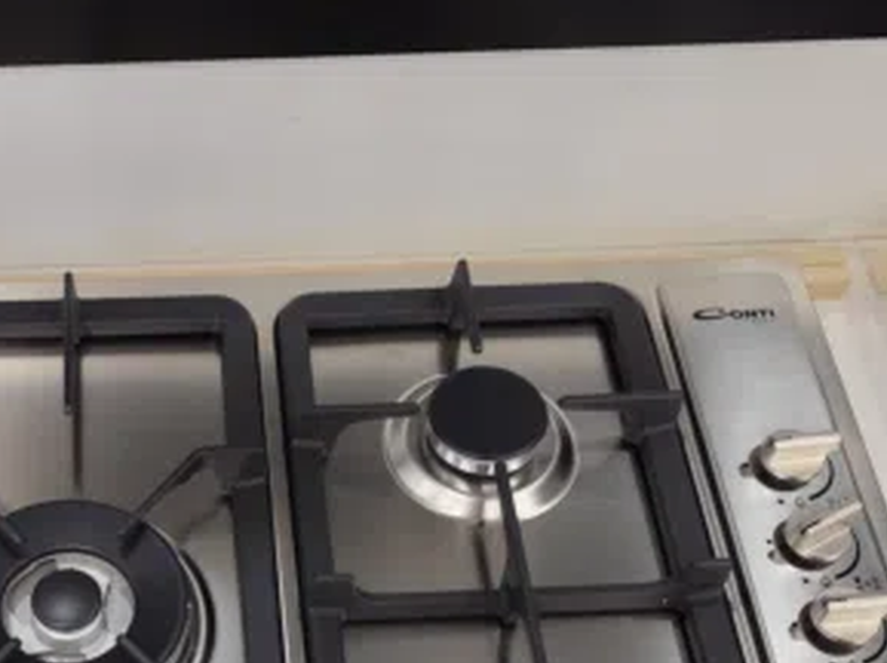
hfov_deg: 36.3
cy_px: 595
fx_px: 1305
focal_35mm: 51
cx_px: 178
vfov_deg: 27.5
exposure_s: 1/50
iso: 640
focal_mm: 6.14
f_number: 1.65
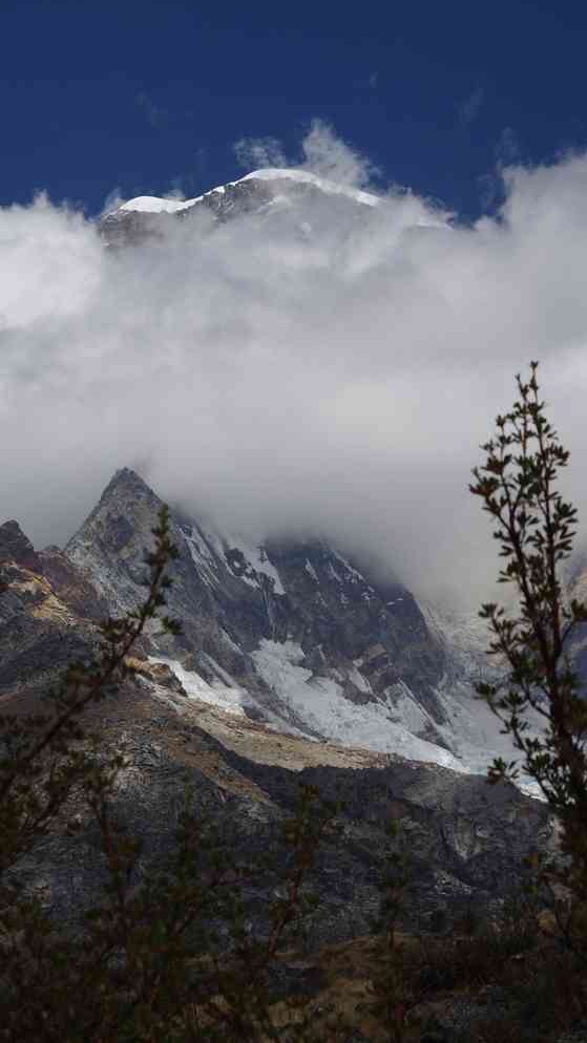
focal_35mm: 139
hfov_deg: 8.7
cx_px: 282
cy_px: 520
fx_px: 3847
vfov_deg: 15.5
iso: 200
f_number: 11
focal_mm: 87.5
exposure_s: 1/250
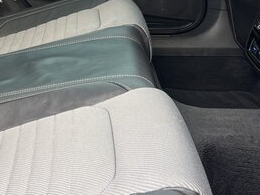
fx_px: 601
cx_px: 1
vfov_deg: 17.7
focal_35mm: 80
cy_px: -24
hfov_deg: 23.4
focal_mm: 5.96
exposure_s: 1/80
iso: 125
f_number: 1.6
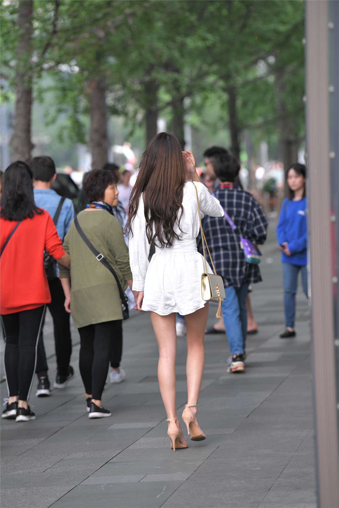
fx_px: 2472
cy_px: 254
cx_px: 170
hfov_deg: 7.8
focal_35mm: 175
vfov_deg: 11.7
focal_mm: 175
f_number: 4
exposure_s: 1/640
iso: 1600
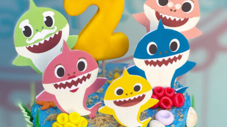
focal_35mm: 92
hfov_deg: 23.2
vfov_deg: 12.9
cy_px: 146
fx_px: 554
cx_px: 125
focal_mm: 6
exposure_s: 1/122
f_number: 2
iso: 32
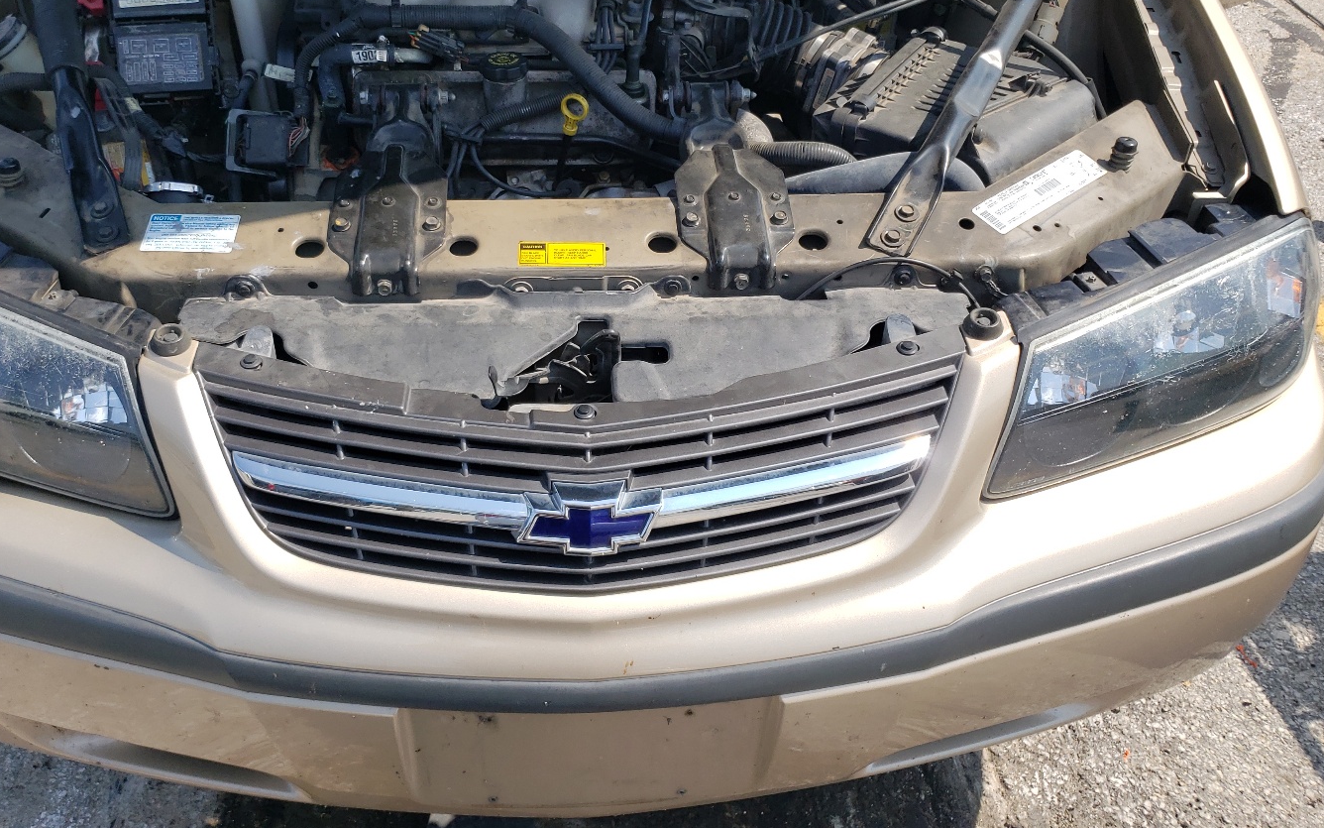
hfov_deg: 57.9
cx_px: 573
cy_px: 302
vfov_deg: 38.0
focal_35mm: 33
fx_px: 1191
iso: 50
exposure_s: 1/2500
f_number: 1.5
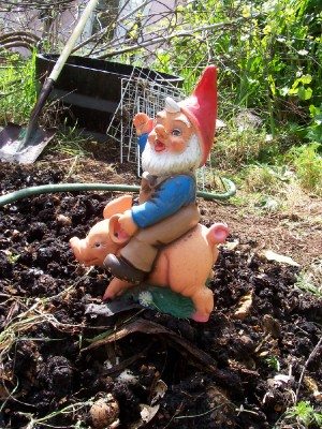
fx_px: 459
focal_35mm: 37
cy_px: 214
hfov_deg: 38.7
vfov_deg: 50.1
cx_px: 161
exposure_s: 1/125
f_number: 5.6
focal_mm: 5.6
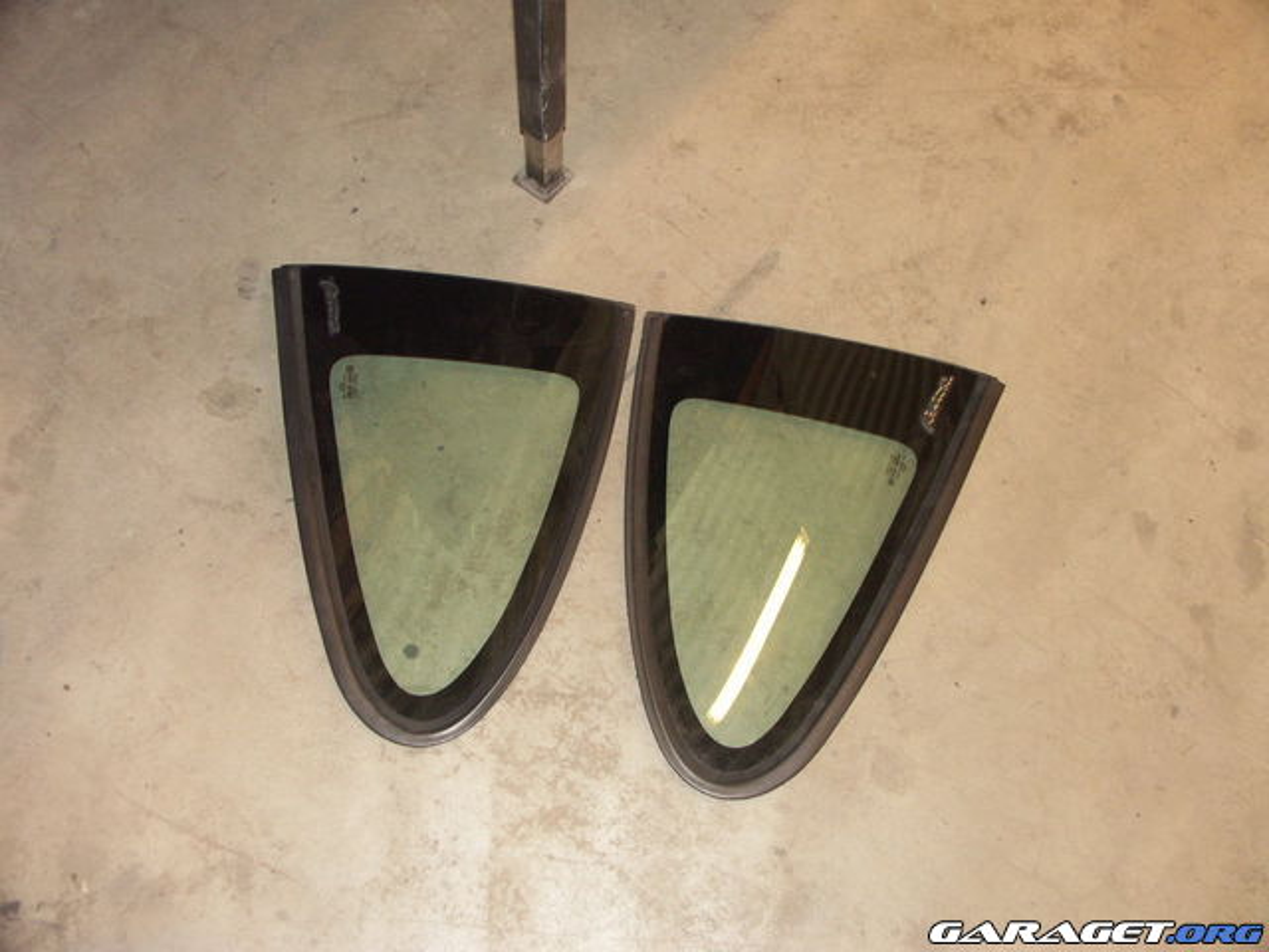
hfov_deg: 52.6
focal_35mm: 35
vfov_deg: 40.7
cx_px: 634
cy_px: 476
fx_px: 1283
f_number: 2.8
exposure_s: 1/50
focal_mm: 9.08
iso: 200
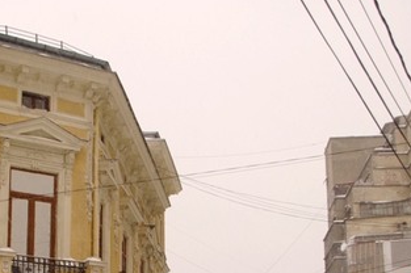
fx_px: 787
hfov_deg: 29.0
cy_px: 276
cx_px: 123
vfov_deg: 19.1
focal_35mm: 69
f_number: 4
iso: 100
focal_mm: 18
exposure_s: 1/90
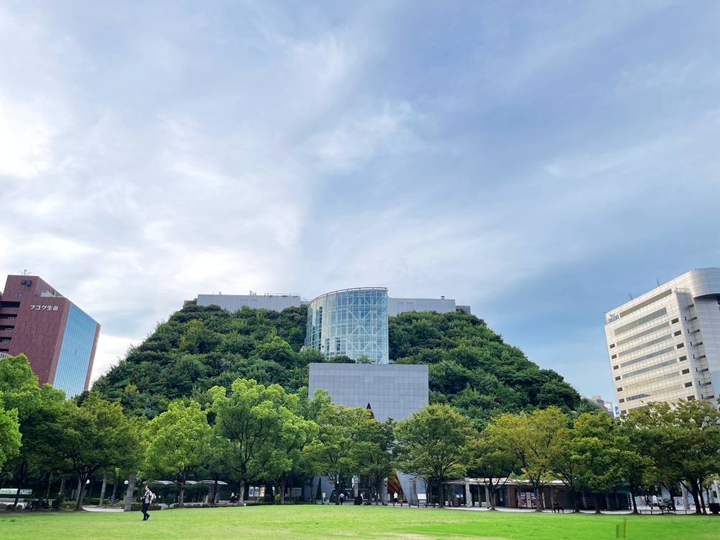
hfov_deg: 67.3
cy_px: 270
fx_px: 541
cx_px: 360
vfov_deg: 53.1
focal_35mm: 26
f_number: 1.6
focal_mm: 5.1
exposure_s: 1/247
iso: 32
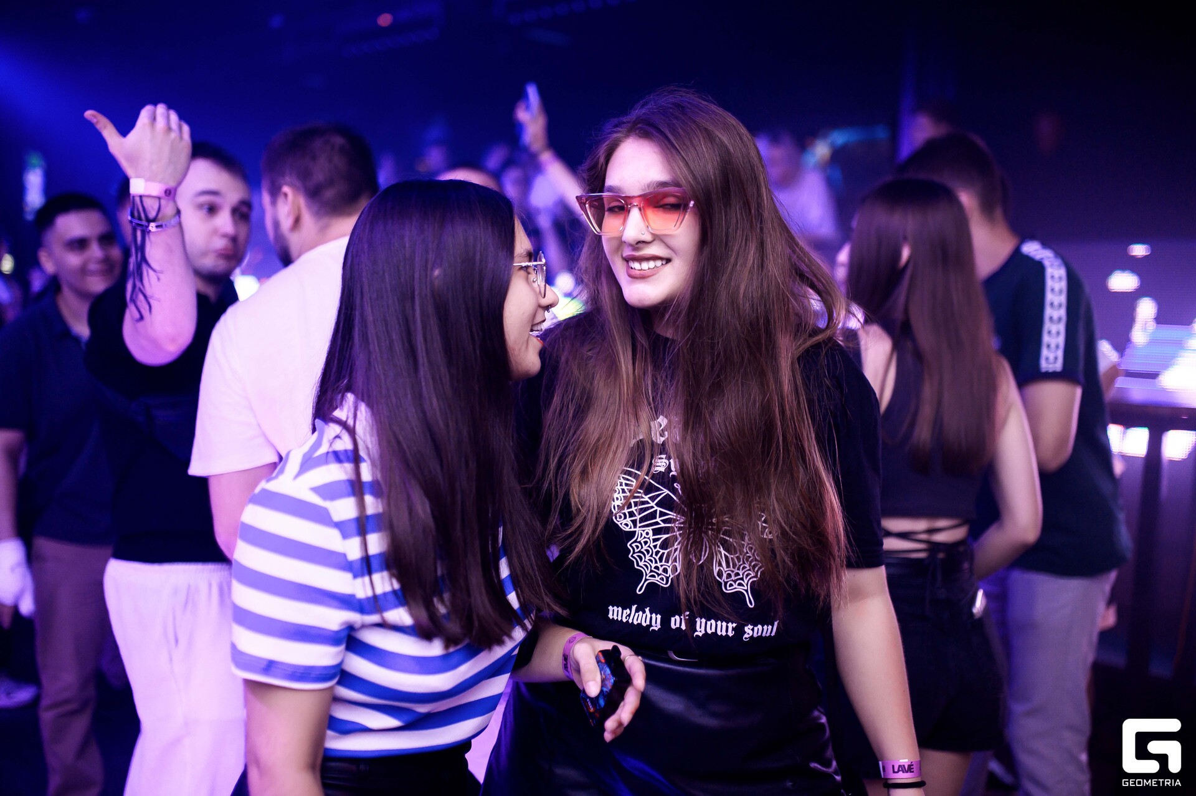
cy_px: 398
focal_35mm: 35
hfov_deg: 54.5
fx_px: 1162
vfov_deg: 37.8
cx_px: 598
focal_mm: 35
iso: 400
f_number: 1.6
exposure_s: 1/200
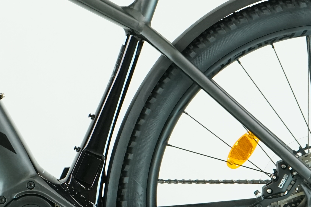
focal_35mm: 194
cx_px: 7
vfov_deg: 7.1
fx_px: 1676
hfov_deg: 10.5
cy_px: 69
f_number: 5.6
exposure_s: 1/200
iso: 1600
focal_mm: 54
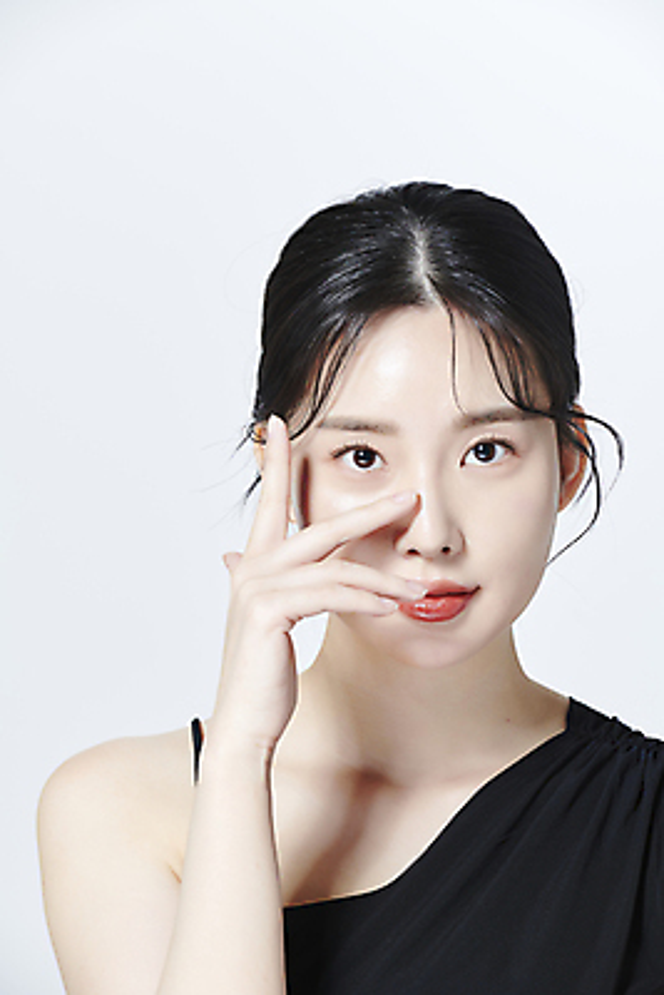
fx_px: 5528
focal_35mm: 200
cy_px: 498
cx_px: 332
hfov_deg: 6.9
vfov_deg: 10.3
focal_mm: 200
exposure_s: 1/125
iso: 64
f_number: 11
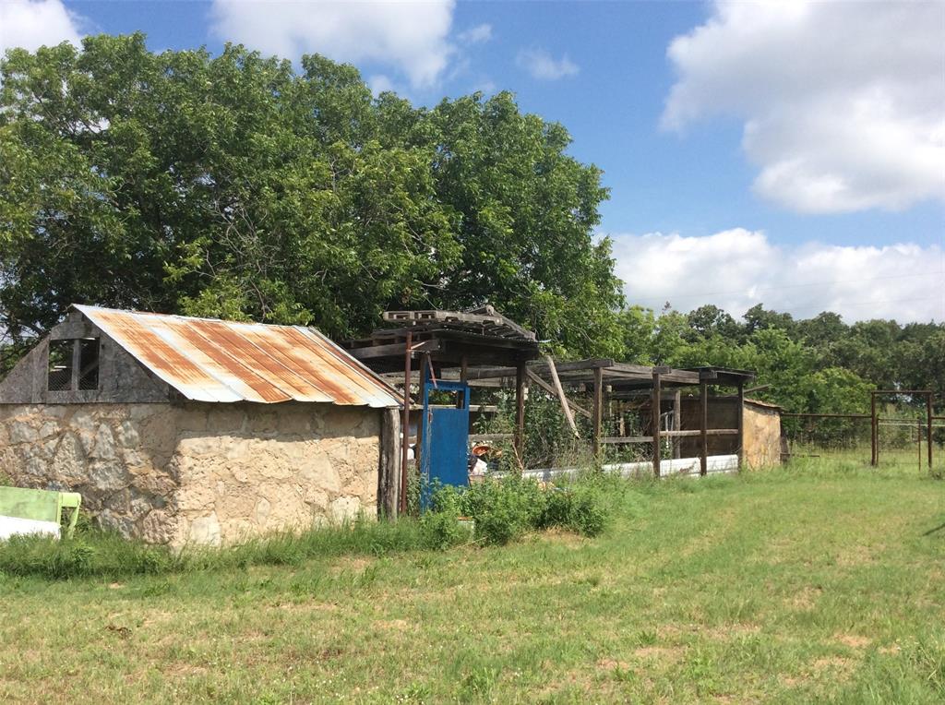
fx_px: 872
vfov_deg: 44.0
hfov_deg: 56.9
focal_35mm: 32
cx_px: 472
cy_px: 352
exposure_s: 1/1546
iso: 32
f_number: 2.4
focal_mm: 3.3
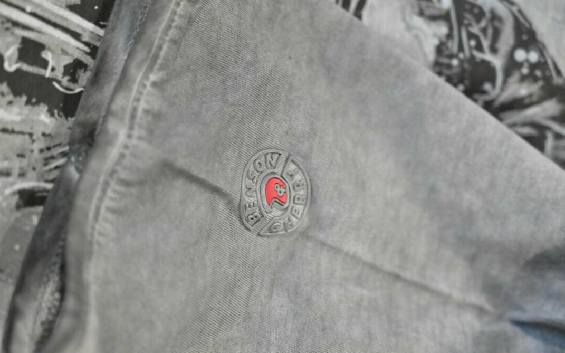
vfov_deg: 18.1
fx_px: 1108
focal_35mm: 72
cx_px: 283
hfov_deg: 28.6
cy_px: 179
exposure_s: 1/80
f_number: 4
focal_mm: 70
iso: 2500
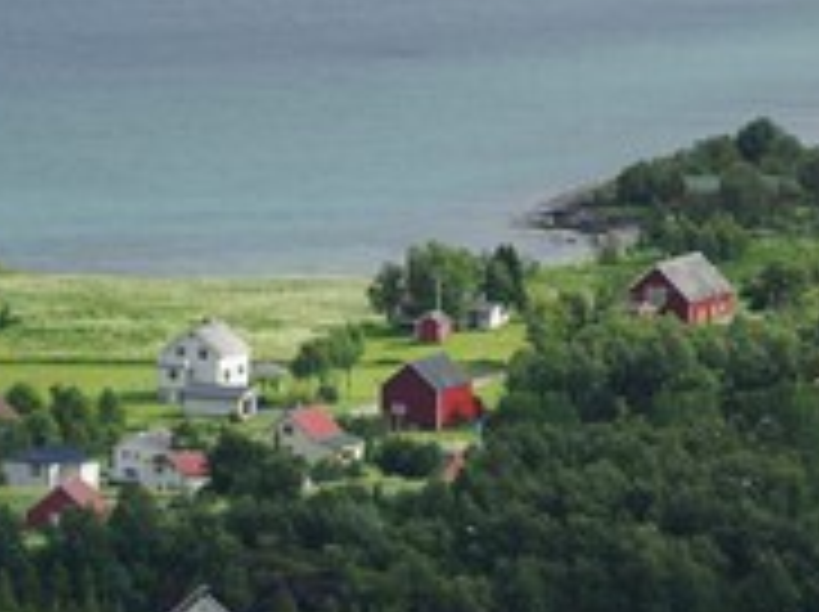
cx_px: -56
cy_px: 477
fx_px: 15784
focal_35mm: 668
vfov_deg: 2.2
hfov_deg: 3.0
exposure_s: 1/1000
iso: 100
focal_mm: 200
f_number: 3.2
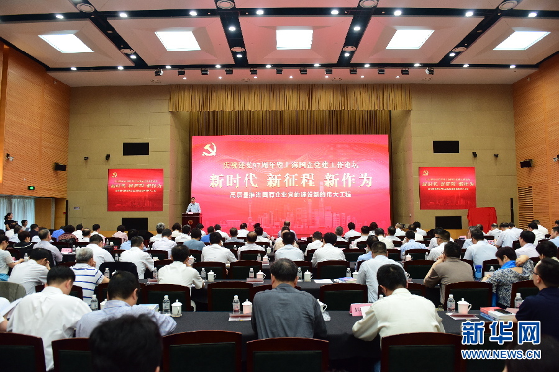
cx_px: 280
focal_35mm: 24
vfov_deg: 53.1
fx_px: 373
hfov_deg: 73.7
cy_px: 186
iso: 1250
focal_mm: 24
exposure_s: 1/160
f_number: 4
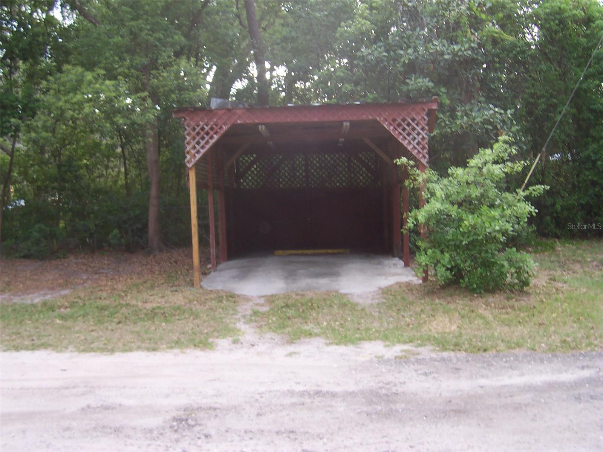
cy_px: 226
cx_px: 302
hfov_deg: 50.1
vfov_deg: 38.7
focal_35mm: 37
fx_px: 645
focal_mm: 5.6
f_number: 2.8
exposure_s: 1/125
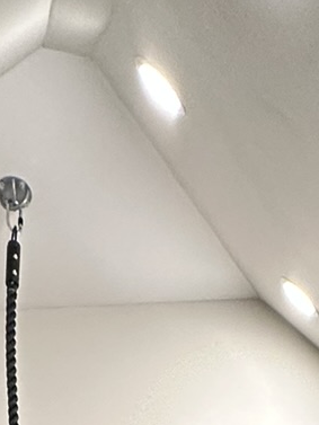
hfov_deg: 19.4
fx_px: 933
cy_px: 1090
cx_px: 175
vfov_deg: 14.0
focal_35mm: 76
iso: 200
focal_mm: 2.22
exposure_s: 1/60
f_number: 2.2
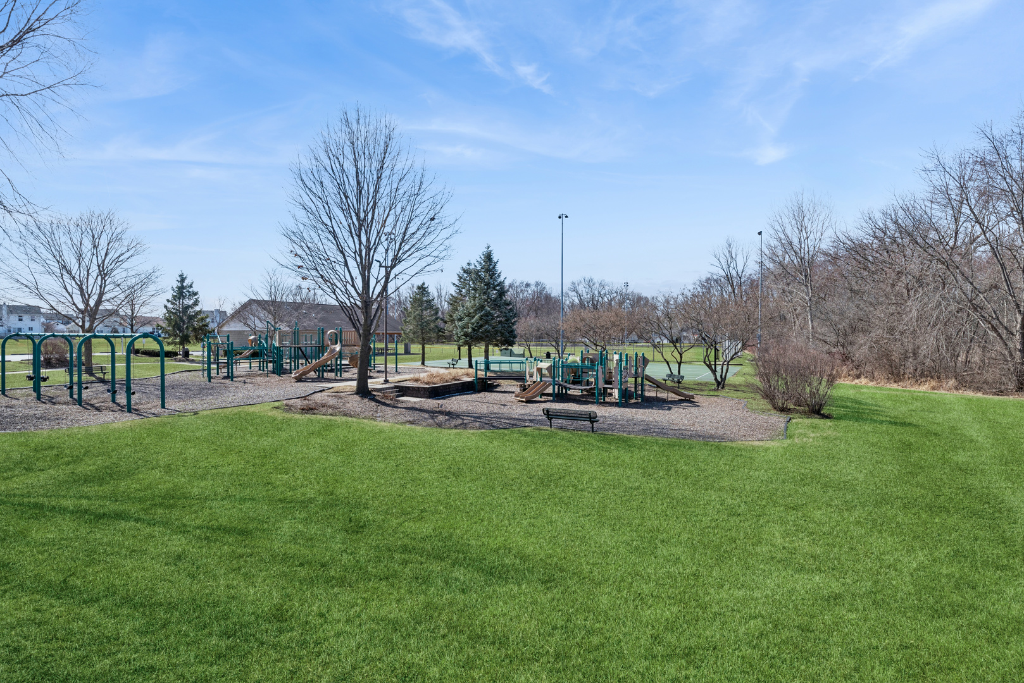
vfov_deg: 70.5
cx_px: 512
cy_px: 342
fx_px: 484
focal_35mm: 17
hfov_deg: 93.3
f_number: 11
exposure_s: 1/320
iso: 200
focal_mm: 17
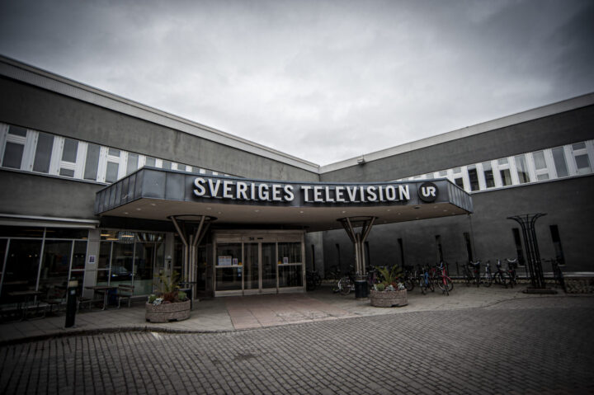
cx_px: 297
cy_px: 198
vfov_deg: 67.3
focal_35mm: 18
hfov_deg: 90.0
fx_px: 297
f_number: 4.5
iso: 400
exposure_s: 1/1250
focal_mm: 18
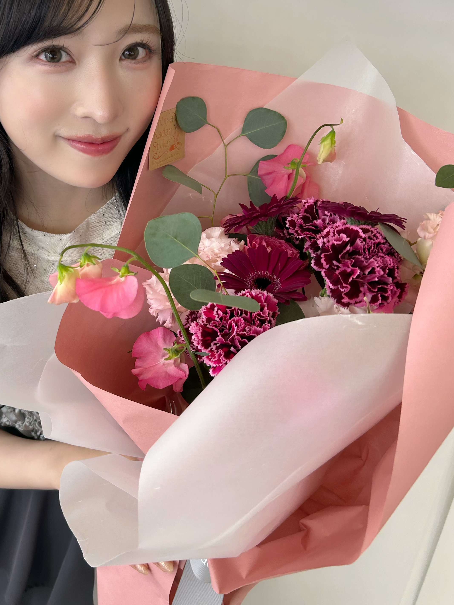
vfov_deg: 49.0
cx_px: 145
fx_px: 647
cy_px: 184
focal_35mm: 37
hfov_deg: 38.2
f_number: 1.5
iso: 32
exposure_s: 1/100
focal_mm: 5.7
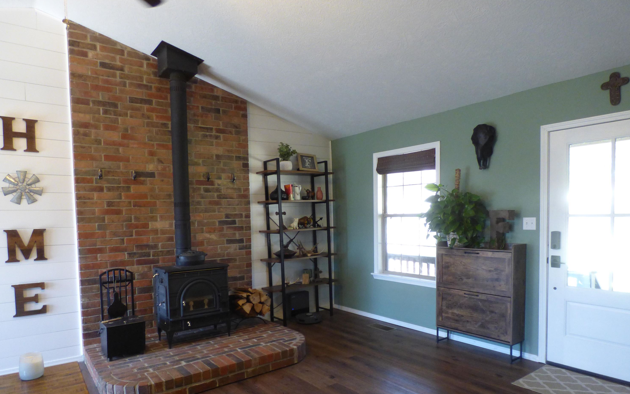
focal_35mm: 22
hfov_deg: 79.6
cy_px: 236
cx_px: 305
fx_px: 378
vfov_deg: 54.7
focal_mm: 3.58
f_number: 2.8
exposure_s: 1/50
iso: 400
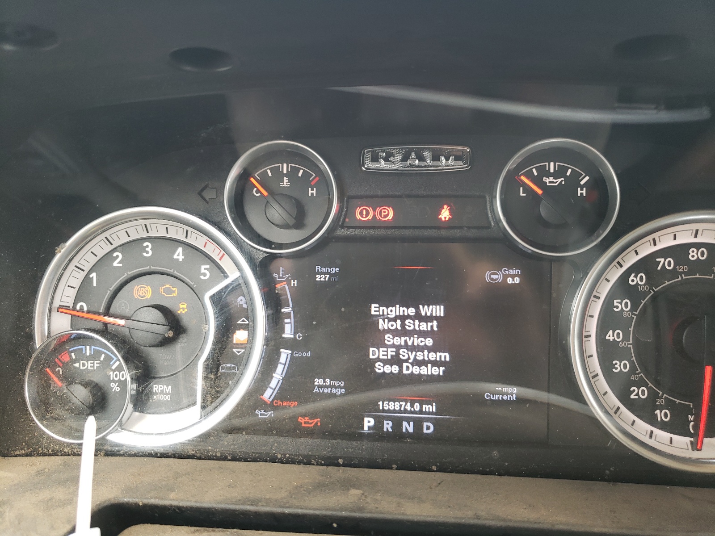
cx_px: 358
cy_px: 268
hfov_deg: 67.3
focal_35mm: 26
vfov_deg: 53.1
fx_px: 537
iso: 70
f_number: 1.5
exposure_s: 1/60.2
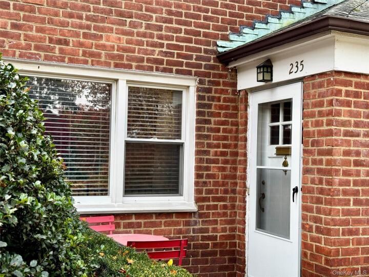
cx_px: 184
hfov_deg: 39.7
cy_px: 138
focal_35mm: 48
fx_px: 512
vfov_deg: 30.3
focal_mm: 6.76
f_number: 1.78
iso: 64
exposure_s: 1/474
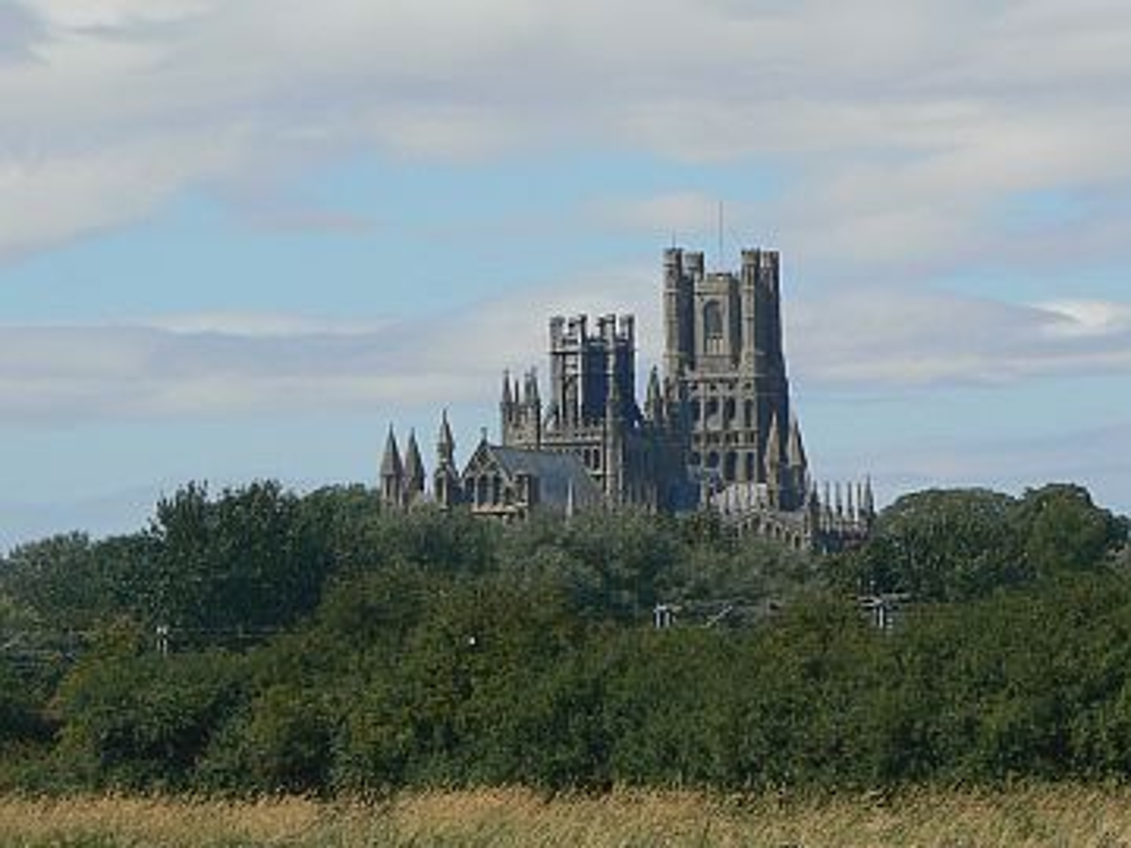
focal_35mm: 209
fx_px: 6829
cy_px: 424
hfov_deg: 9.5
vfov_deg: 7.1
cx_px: 566
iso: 80
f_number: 8
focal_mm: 34.8
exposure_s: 1/400
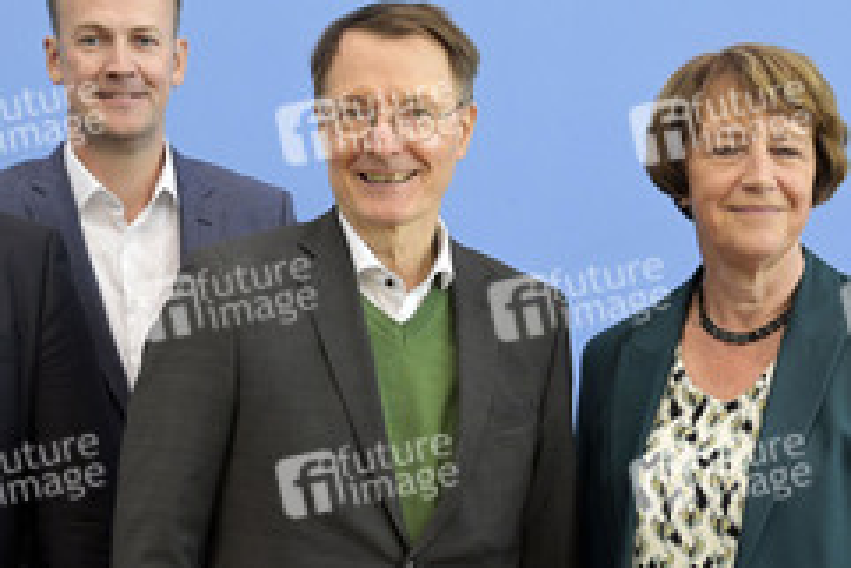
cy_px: 388
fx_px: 1679
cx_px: 274
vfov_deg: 19.1
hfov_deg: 28.2
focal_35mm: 71
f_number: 5
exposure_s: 1/500
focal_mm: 38
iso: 4000
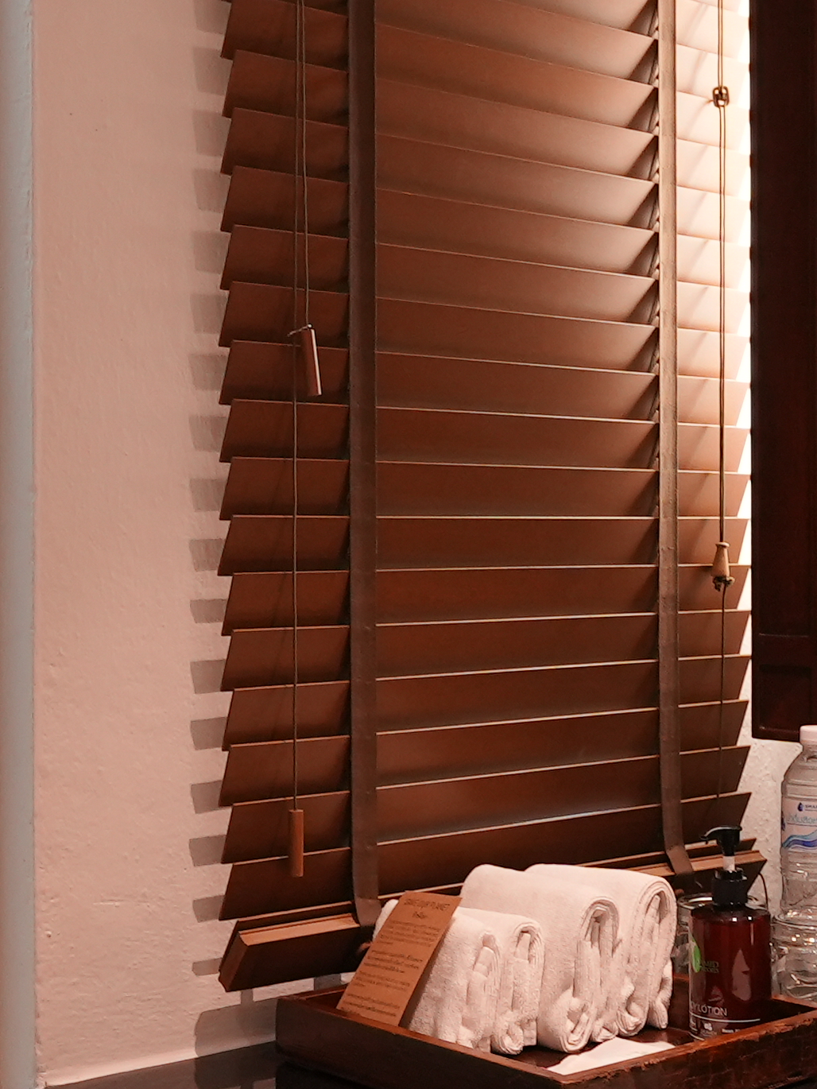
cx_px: 475
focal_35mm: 59
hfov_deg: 24.8
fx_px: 1856
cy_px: 538
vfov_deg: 32.7
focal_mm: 12
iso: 1000
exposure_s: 1/40
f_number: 4
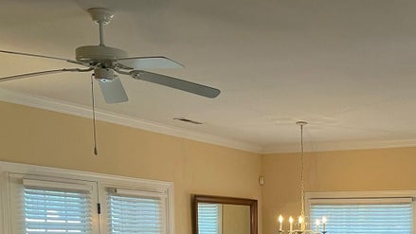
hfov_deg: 35.4
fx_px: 607
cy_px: 301
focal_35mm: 55
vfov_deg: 20.1
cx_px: 381
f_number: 1.6
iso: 160
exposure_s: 1/60
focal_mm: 5.1
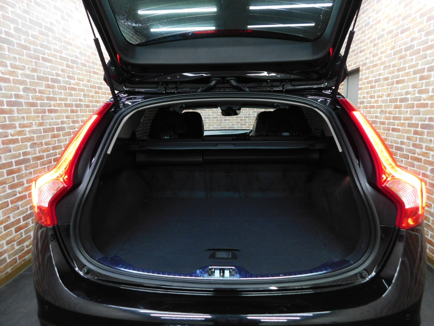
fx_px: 288
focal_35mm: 23
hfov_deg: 73.9
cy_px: 163
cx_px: 217
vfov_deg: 58.9
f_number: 3
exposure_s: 1/25
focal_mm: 4
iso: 400
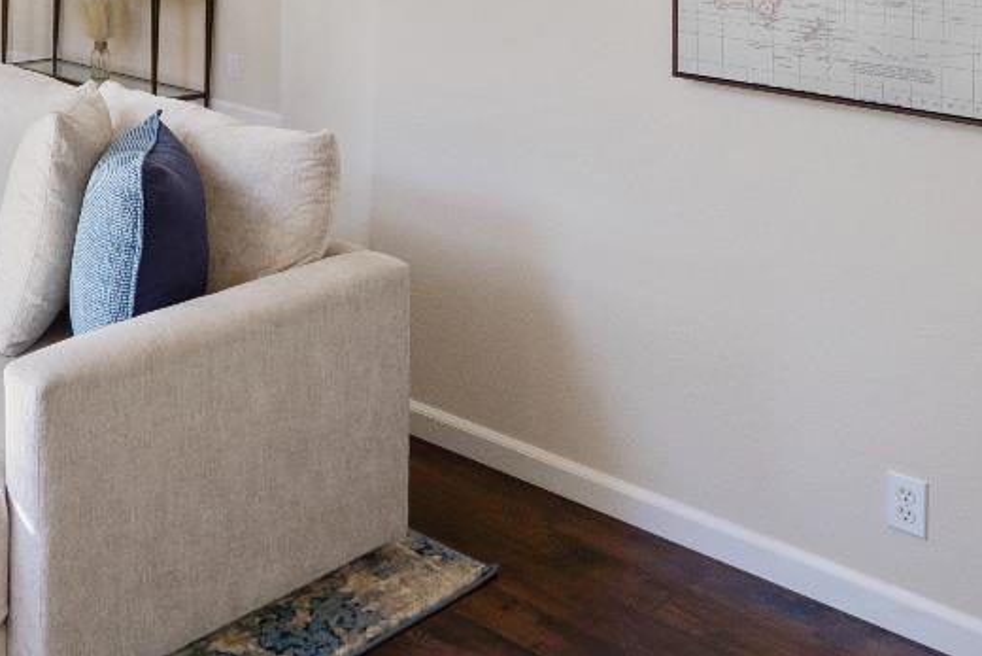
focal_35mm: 49
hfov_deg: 34.6
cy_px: -212
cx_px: -106
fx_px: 1337
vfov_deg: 24.0
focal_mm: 17
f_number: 8
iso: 160
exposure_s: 1/20
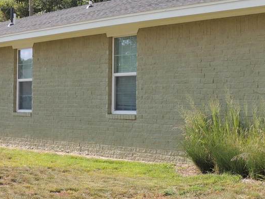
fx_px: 758
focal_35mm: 99
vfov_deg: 14.9
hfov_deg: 19.8
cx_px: 129
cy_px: 144
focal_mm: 7.1
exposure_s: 1/640
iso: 100
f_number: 3.3
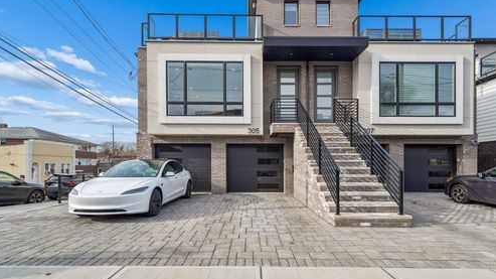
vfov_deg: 63.9
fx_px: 224
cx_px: 246
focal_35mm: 17
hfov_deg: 95.9
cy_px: 140
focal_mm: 16
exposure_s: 1/320
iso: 400
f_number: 8
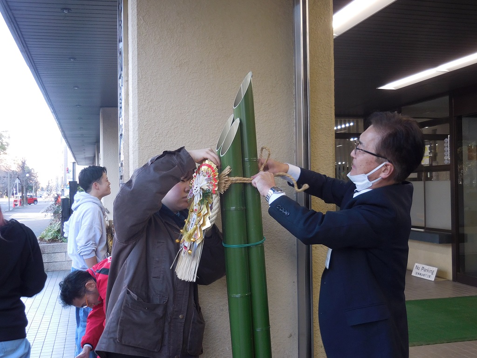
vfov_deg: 36.8
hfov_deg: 47.9
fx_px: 537
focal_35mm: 39
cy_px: 179
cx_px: 238
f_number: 3.9
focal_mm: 7
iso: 140
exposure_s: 1/30
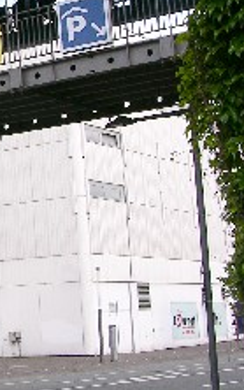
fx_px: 1041
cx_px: -215
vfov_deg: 21.1
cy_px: 118
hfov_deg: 12.1
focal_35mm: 98
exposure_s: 1/87.3
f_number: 6.3
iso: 50
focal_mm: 8.9
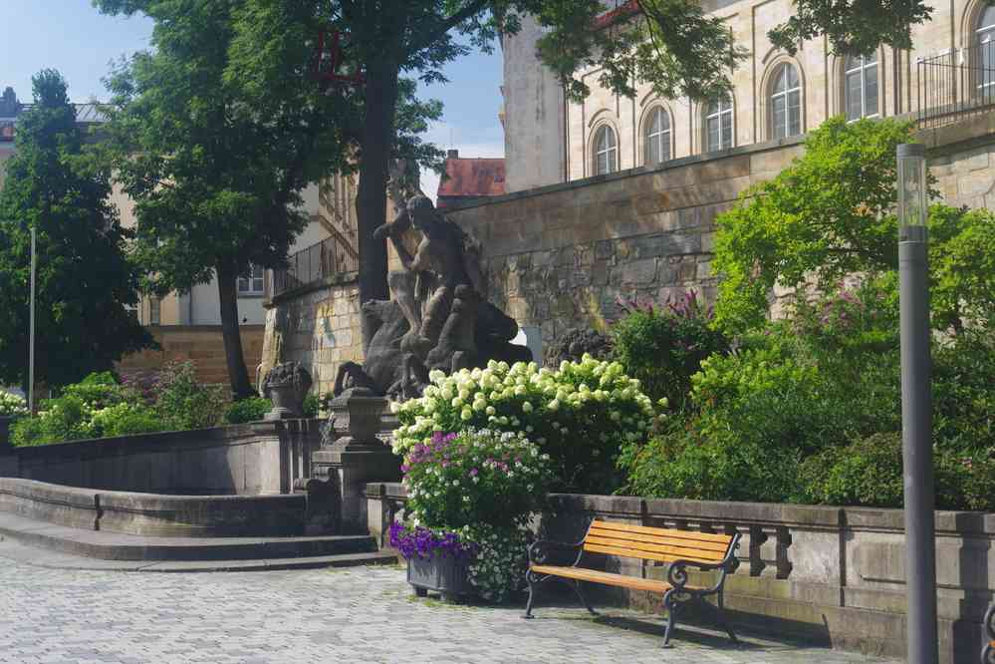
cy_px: 332
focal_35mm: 64
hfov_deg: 31.2
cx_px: 498
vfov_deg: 21.1
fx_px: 1783
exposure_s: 1/80
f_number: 11
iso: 200
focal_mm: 43
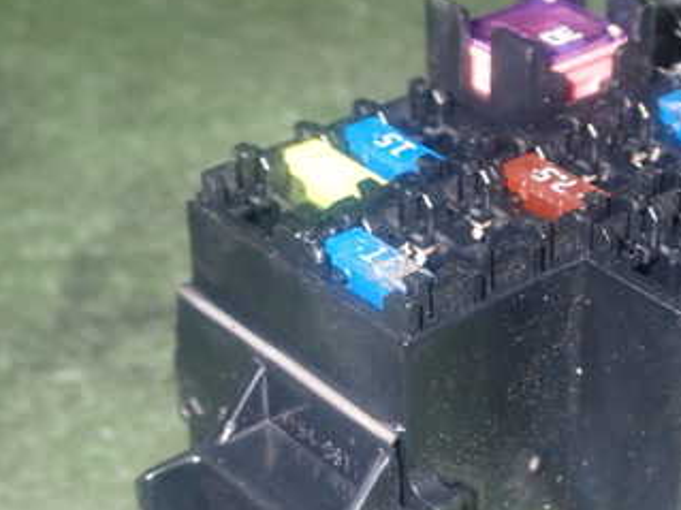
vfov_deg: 15.6
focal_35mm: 94
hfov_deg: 20.6
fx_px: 1849
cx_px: 551
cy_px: 399
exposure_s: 1/50
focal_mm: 9.01
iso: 800
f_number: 9
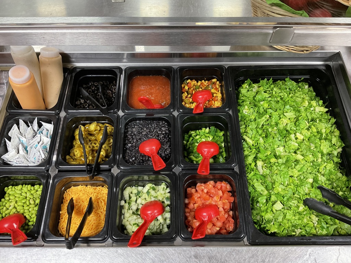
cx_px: 176
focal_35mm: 29
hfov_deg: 61.7
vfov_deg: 48.2
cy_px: 132
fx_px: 294
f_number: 1.8
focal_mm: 3
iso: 250
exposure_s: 1/60
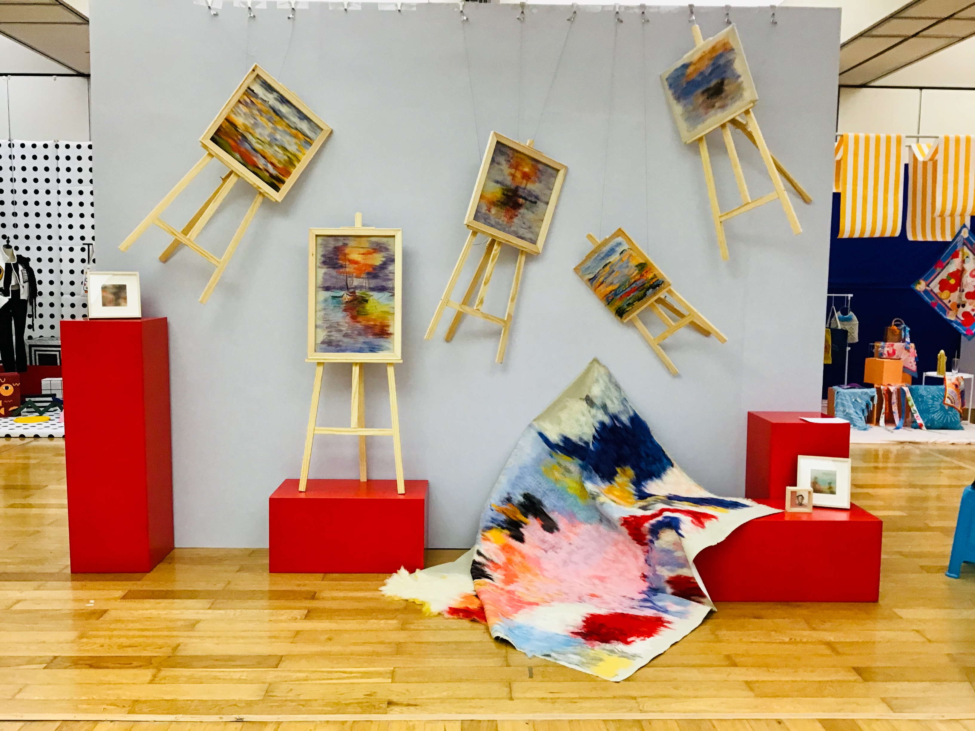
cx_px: 488
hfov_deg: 58.4
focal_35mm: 31
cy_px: 366
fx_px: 873
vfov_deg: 45.4
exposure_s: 1/33
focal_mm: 3.3
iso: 100
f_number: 2.4
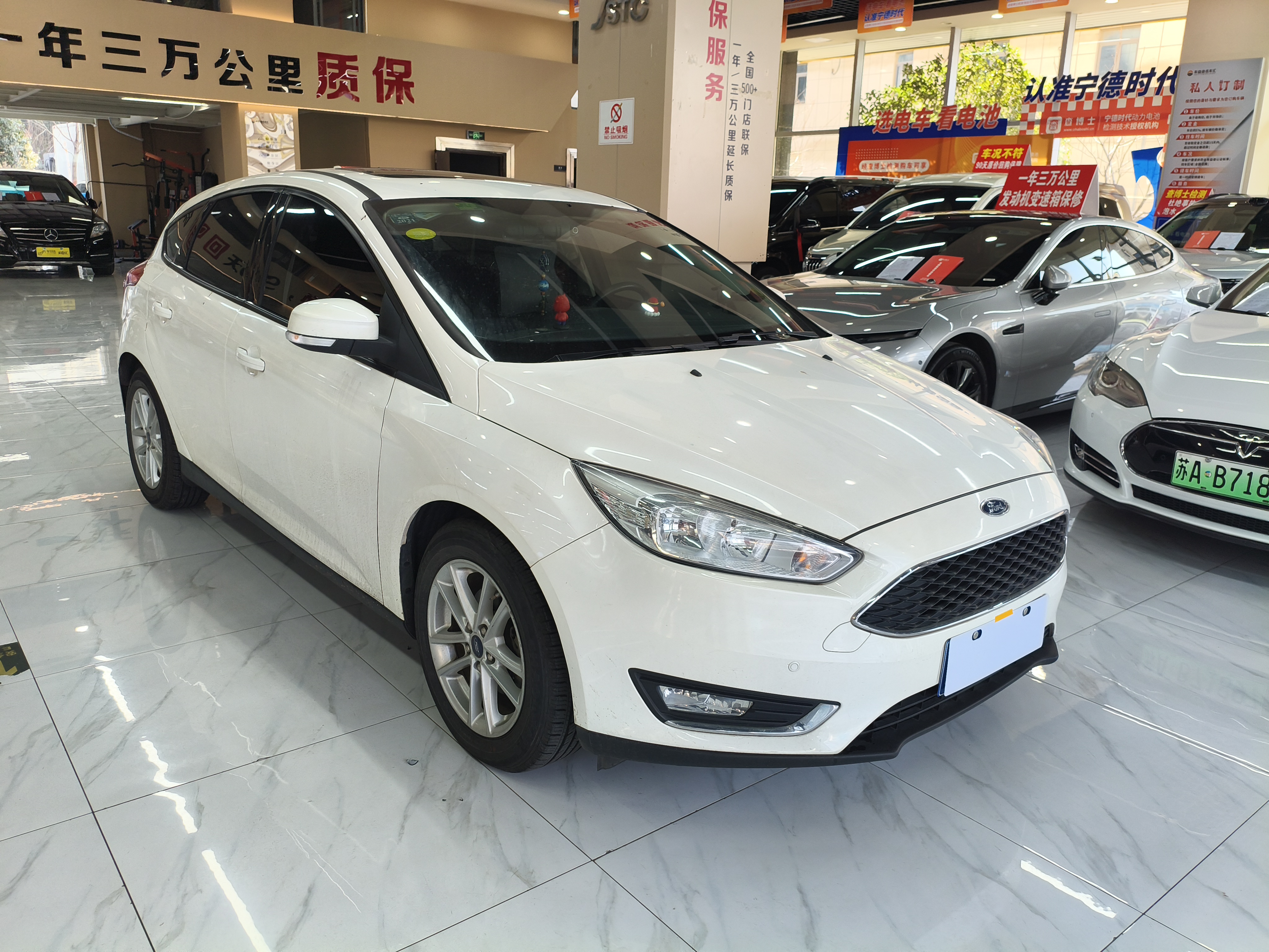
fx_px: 953
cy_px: 476
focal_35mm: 26
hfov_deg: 67.3
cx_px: 634
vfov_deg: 53.1
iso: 50
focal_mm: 4.94
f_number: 1.5
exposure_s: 1/162
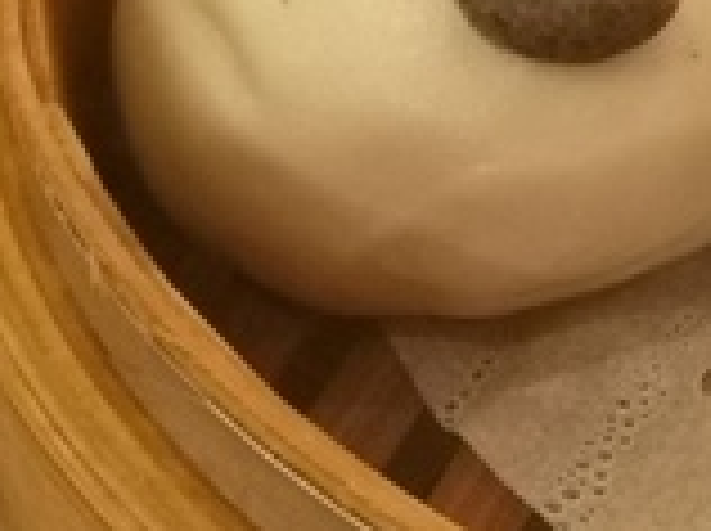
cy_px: -227
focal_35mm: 275
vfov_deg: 5.3
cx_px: 1264
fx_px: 5640
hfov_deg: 7.0
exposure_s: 1/60
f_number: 1.8
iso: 320
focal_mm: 3.95
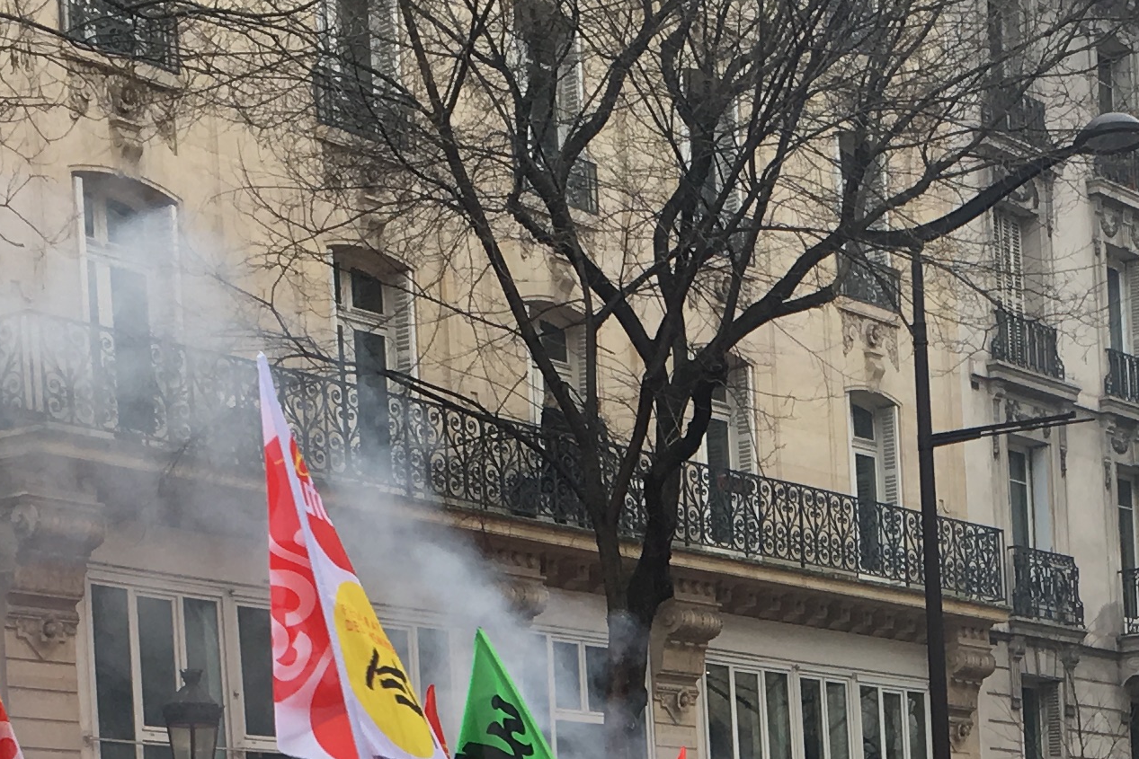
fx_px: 3037
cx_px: 939
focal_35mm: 96
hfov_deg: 20.9
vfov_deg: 13.6
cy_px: 1048
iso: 25
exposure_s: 1/204
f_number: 2.2
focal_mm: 4.15
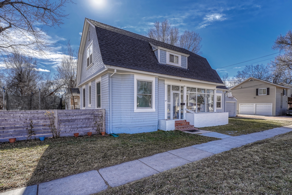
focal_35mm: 16
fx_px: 128
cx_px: 146
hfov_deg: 97.5
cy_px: 98
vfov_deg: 74.4
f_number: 8
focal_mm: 15.8
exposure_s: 1/2000
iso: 400
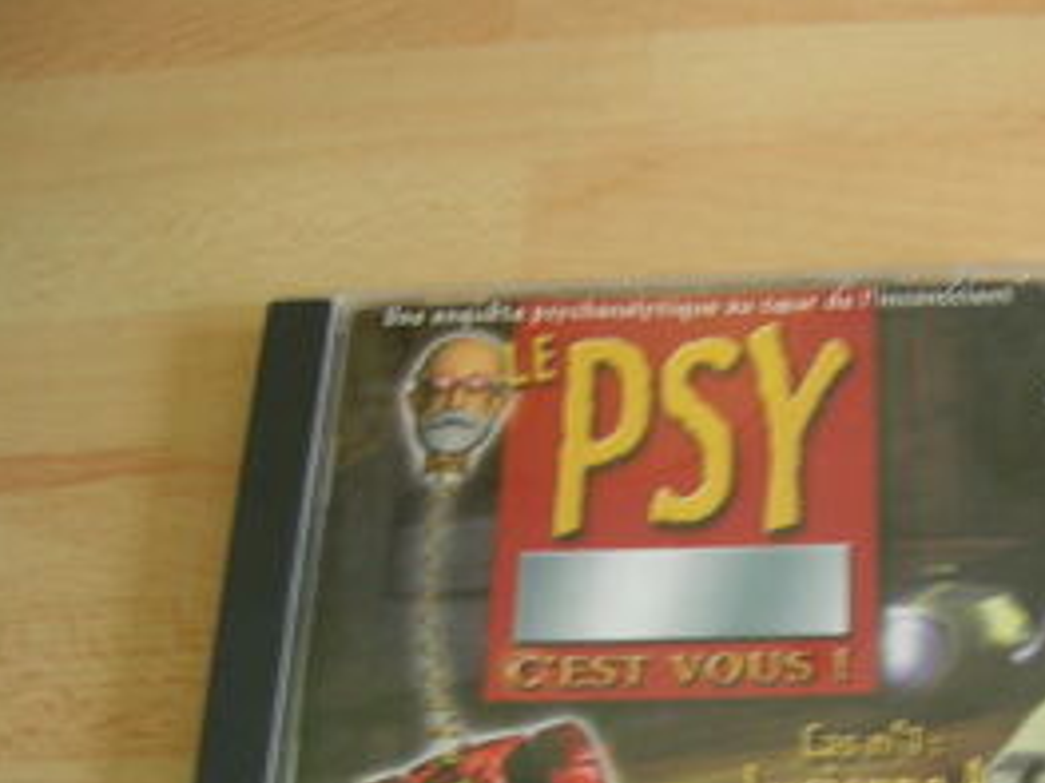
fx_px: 1871
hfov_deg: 29.9
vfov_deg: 23.0
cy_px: 702
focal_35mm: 62
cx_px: 934
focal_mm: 5.7
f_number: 2.9
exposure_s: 1/6.8
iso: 50
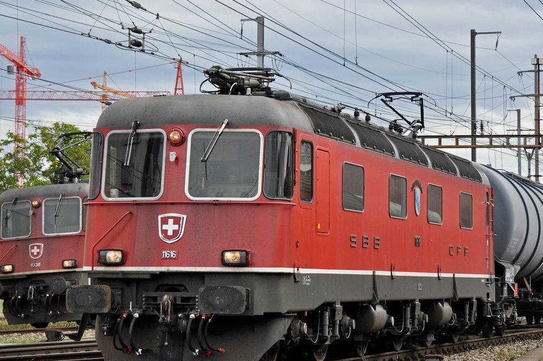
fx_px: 1898
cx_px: 308
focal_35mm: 126
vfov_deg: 10.9
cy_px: 183
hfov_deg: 16.3
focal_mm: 70
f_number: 6.3
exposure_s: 1/1000
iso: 400
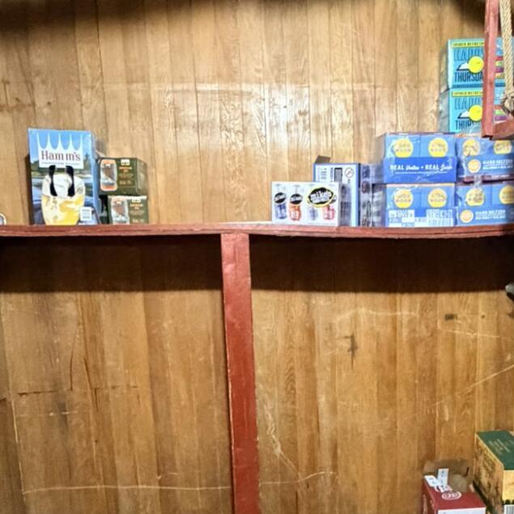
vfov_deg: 41.9
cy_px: 369
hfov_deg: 42.4
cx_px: 335
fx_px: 655
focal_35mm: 39
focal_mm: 2.22
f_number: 2.2
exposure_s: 1/30
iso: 1250
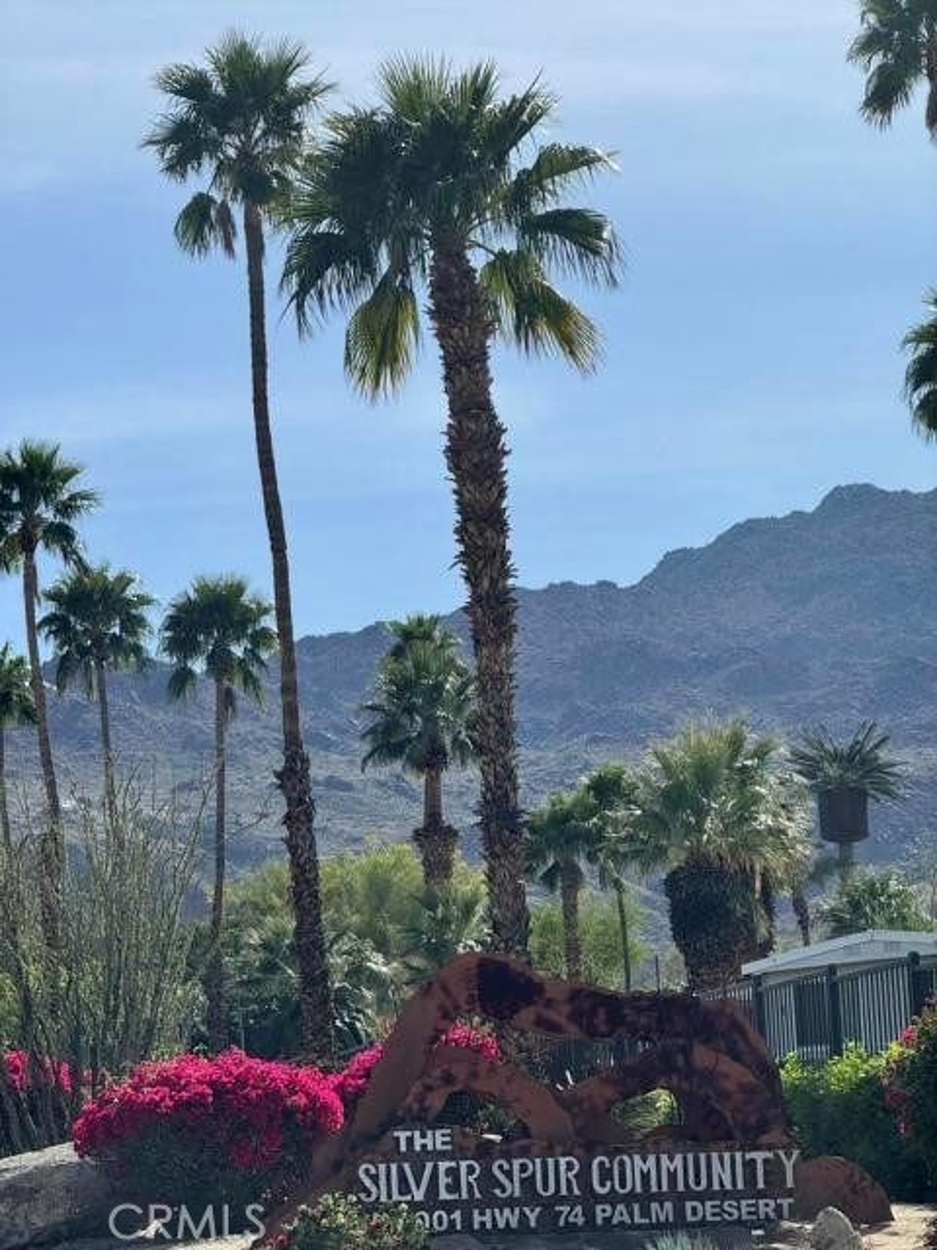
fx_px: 4331
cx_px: 468
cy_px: 625
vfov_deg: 16.4
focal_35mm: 120
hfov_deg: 12.3
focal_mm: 15.66
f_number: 2.8
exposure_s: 1/2611
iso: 50
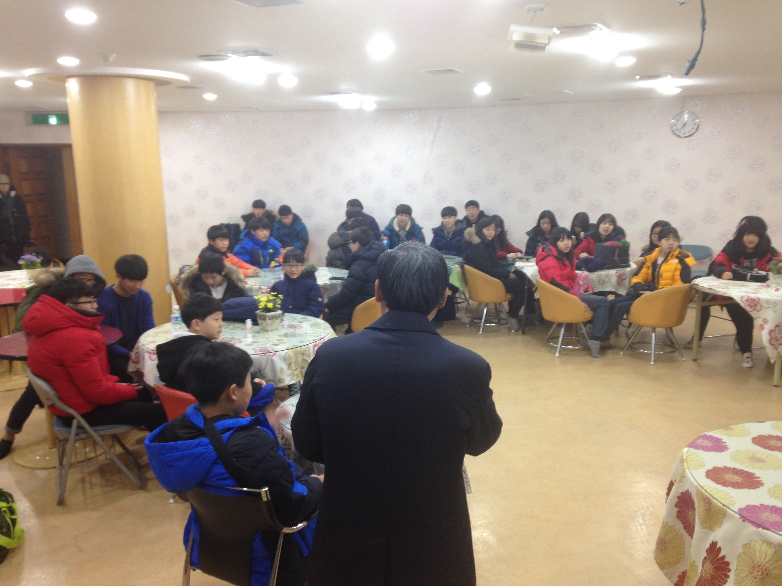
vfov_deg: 42.9
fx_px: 745
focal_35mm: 33
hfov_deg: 55.4
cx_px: 391
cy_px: 293
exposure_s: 1/20
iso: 64
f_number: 2.4
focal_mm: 4.12
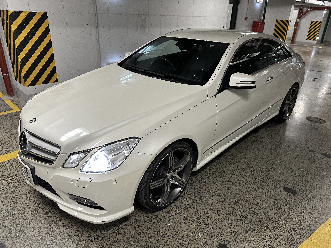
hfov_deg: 71.6
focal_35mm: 24
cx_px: 166
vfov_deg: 56.8
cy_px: 124
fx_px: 229
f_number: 1.78
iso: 200
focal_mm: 6.86
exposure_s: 1/100
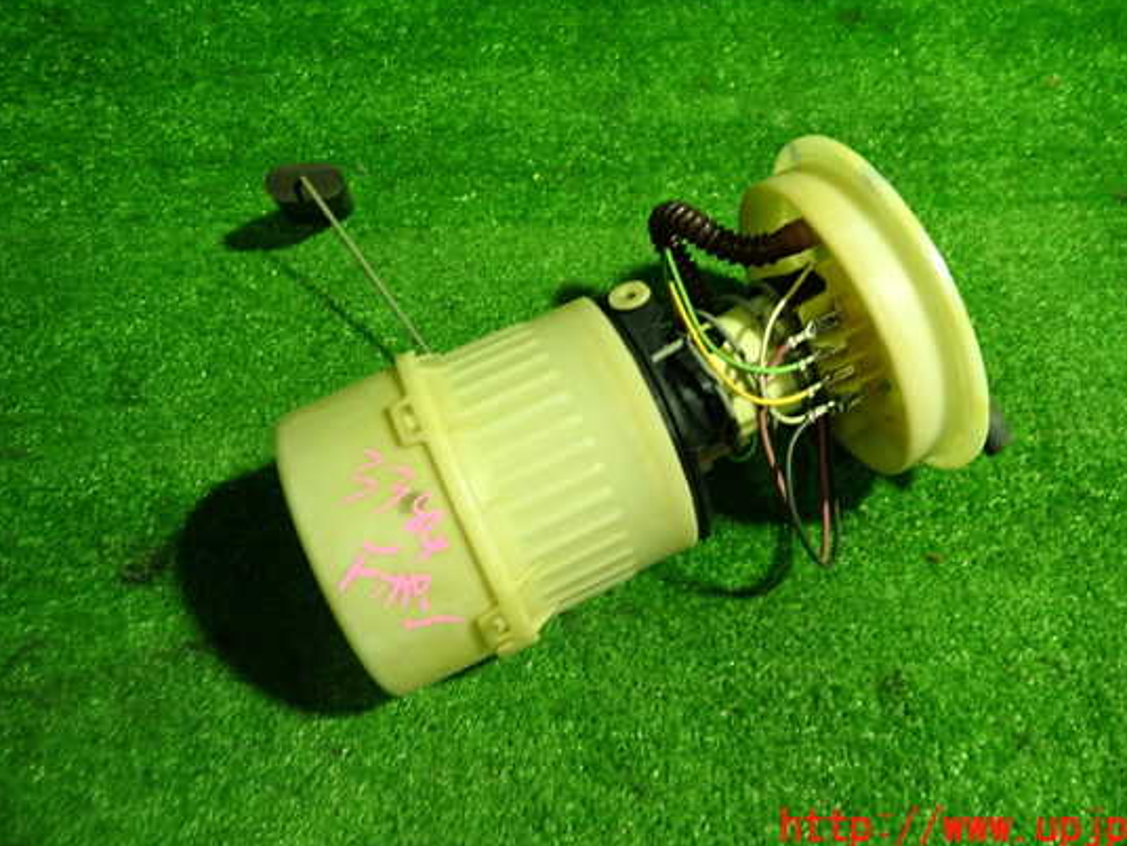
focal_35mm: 28
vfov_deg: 49.7
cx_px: 624
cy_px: 381
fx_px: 912
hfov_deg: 63.3
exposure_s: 1/30
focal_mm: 4.5
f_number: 2
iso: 250
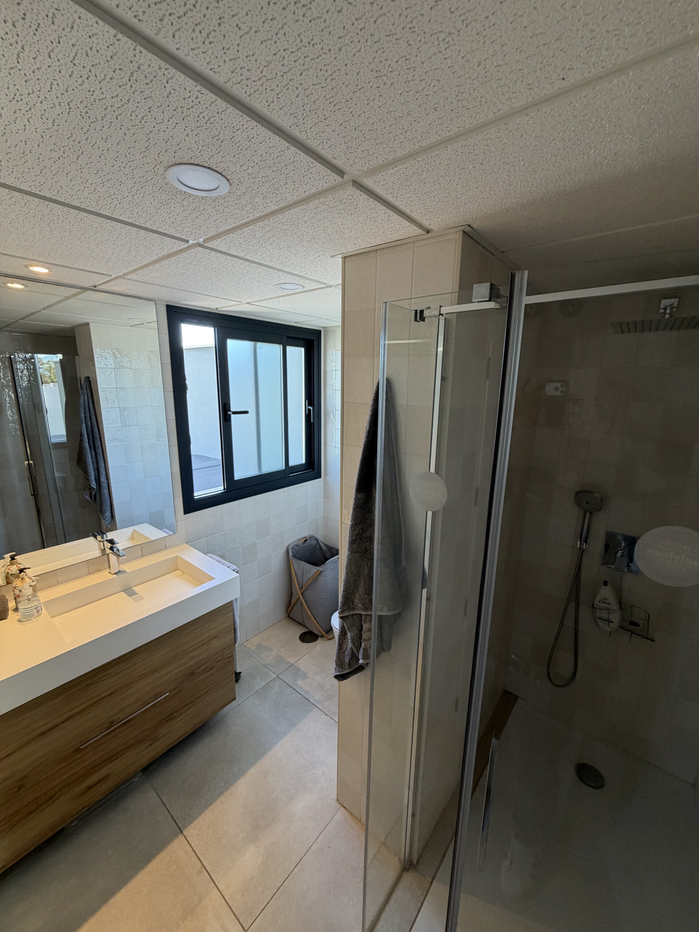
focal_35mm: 14
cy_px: 466
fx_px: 377
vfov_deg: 102.1
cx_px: 350
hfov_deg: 85.7
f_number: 2.2
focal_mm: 2.22
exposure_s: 1/121
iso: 200
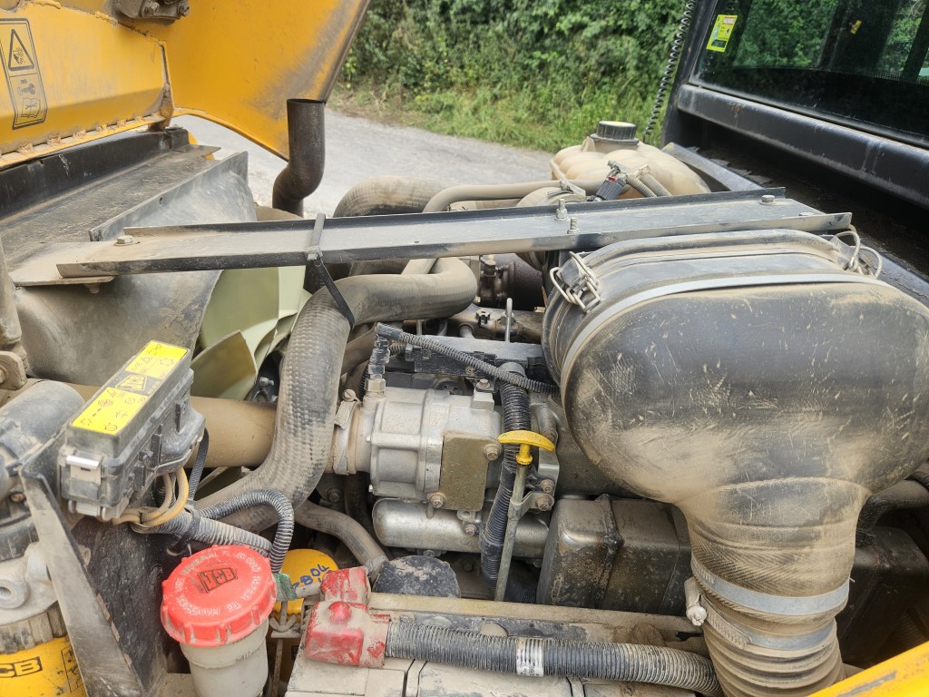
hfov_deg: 73.9
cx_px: 464
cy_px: 348
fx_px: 617
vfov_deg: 58.9
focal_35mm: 23
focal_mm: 5.4
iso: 25
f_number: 1.8
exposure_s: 1/219
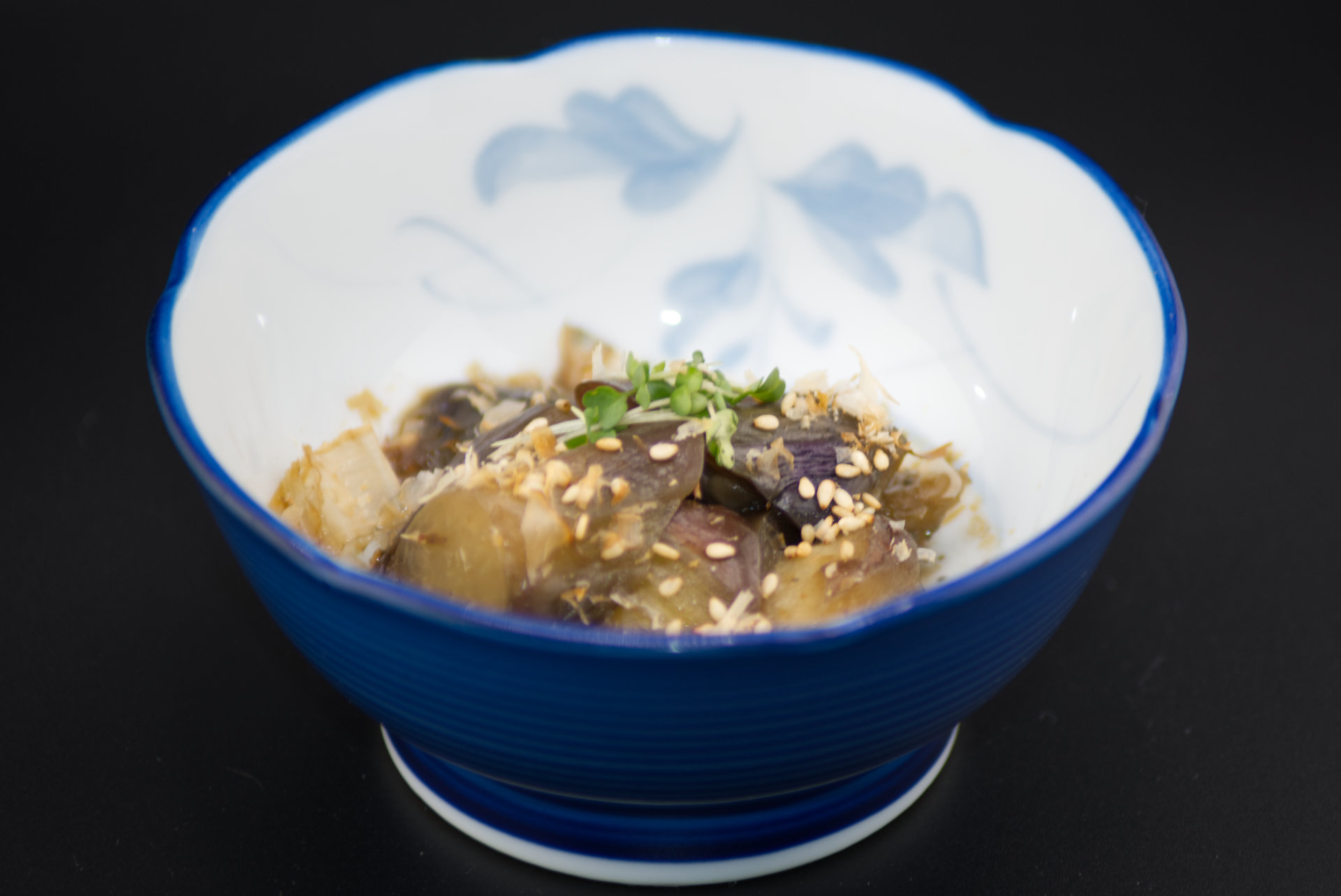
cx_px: 670
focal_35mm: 280
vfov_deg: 4.9
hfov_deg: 7.4
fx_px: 10434
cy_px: 448
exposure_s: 1/160
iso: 400
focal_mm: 280
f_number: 5.3
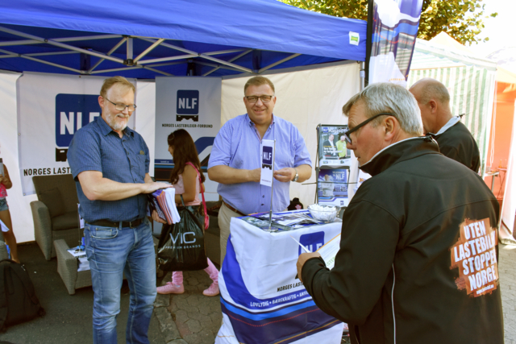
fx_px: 387
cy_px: 172
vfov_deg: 48.0
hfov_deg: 67.4
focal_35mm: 27
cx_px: 258
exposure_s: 1/250
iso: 800
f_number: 8
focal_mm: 18
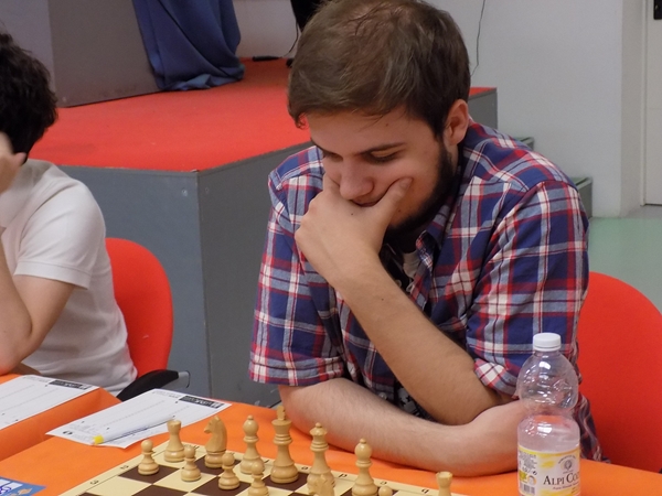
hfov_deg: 29.8
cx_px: 331
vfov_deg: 22.6
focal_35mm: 65
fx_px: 1243
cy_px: 248
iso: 400
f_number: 4.1
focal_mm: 11.5
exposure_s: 1/15
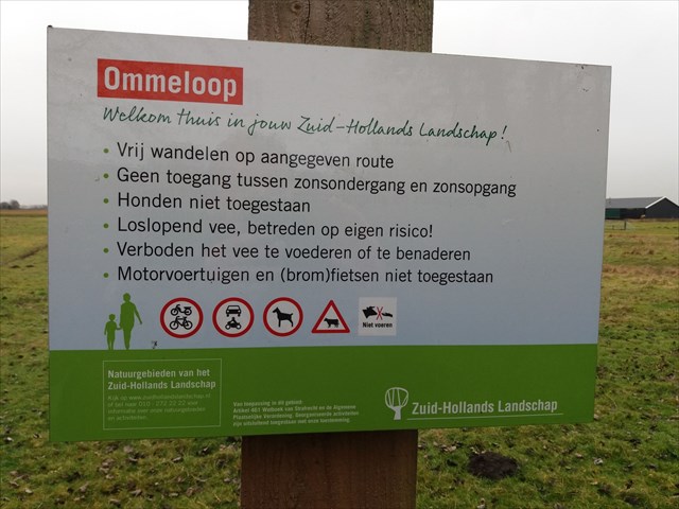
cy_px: 254
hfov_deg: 63.4
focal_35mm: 28
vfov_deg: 49.7
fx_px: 549
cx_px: 340
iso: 64
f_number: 1.9
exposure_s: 1/158
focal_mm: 3.7
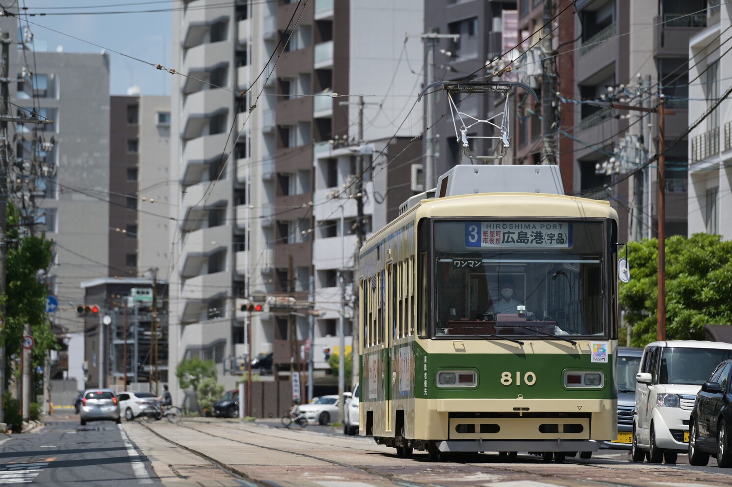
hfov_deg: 10.3
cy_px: 244
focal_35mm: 200
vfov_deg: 6.9
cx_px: 366
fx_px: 4063
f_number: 4
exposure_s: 1/1250
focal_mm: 200
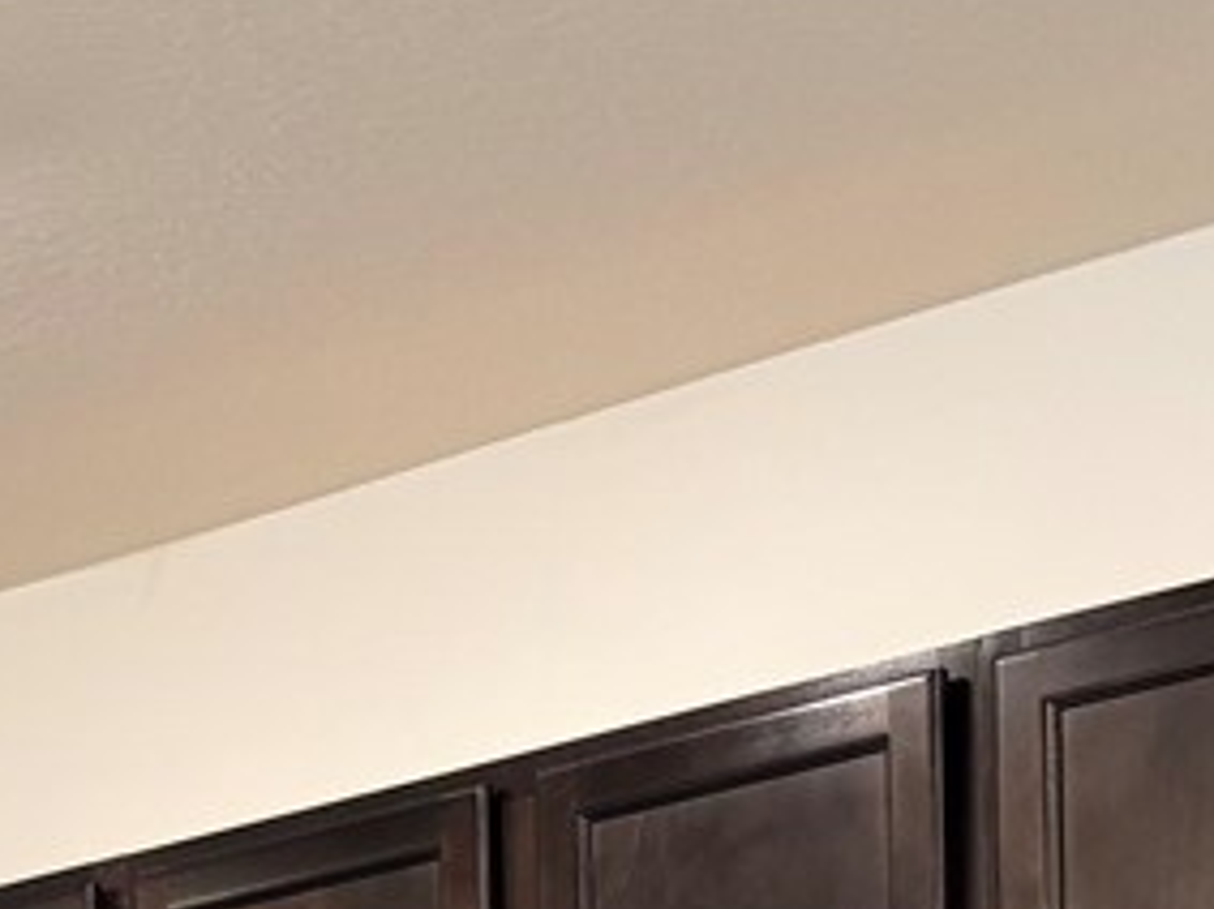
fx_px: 5153
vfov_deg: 9.2
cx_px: -51
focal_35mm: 147
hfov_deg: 13.2
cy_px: 2037
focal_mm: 5.96
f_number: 1.6
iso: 200
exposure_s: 1/60
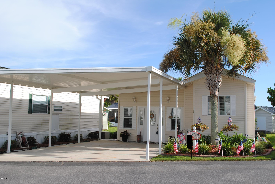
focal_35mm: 36
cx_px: 138
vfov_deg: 37.0
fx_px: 275
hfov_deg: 53.1
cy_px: 92
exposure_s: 1/250
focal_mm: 24
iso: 100
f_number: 8
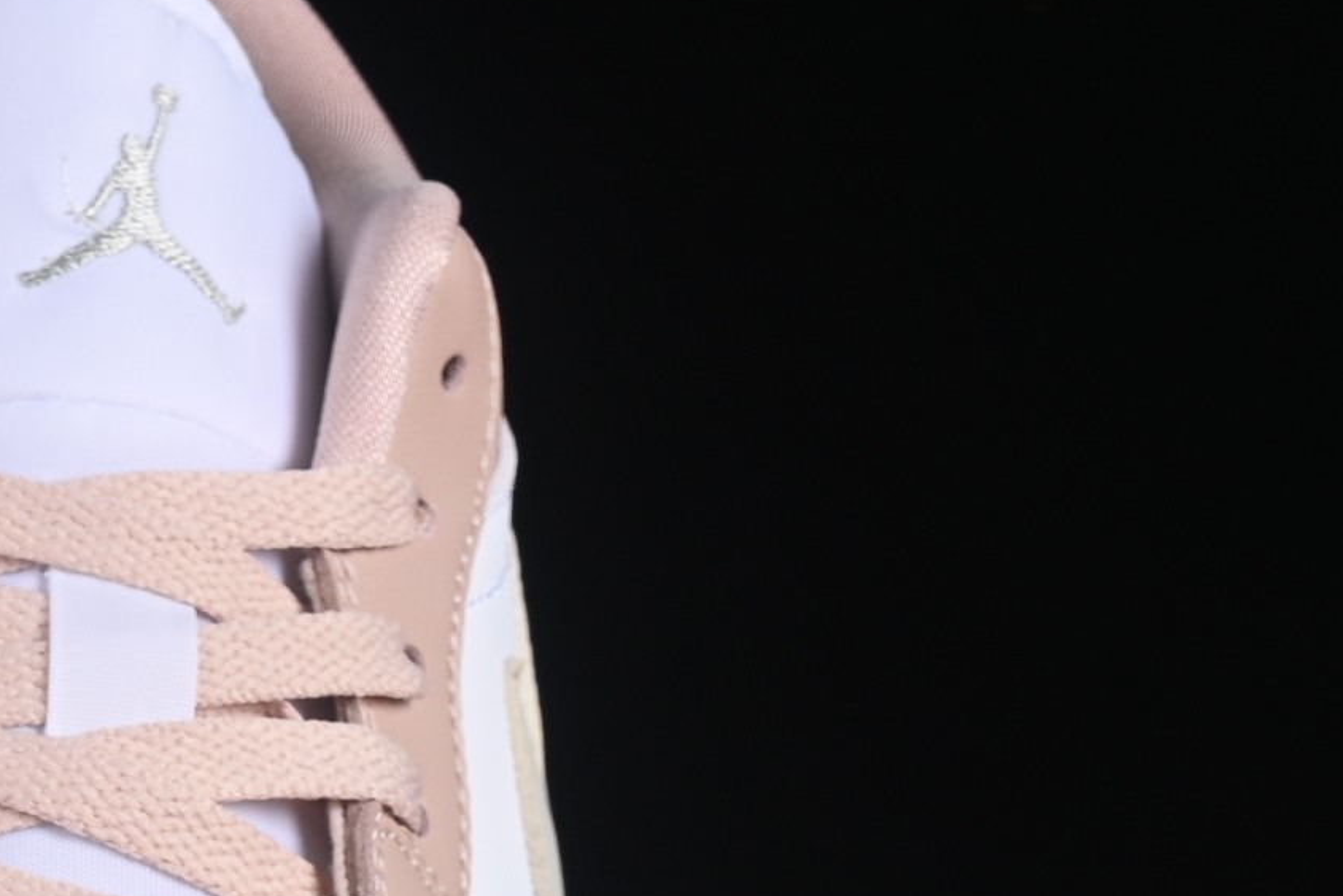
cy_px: 1273
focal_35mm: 247
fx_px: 9217
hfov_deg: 8.2
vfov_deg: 5.5
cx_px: -413
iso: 160
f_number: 8
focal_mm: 50
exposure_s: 1/80
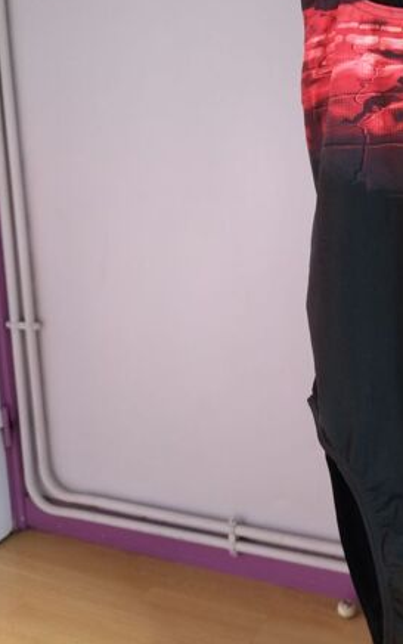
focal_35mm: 42
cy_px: 196
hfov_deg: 29.5
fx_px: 737
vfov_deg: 46.2
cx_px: 350
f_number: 1.79
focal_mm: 4.74
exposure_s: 1/50
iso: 145
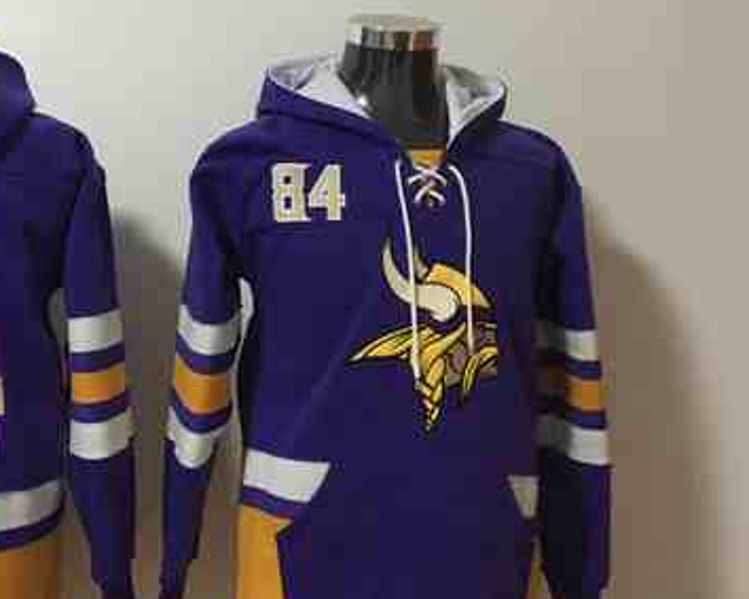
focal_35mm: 48
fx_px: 1064
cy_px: 256
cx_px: 133
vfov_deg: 31.4
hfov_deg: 37.2
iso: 160
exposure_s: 1/8
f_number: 2.2
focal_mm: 4.15
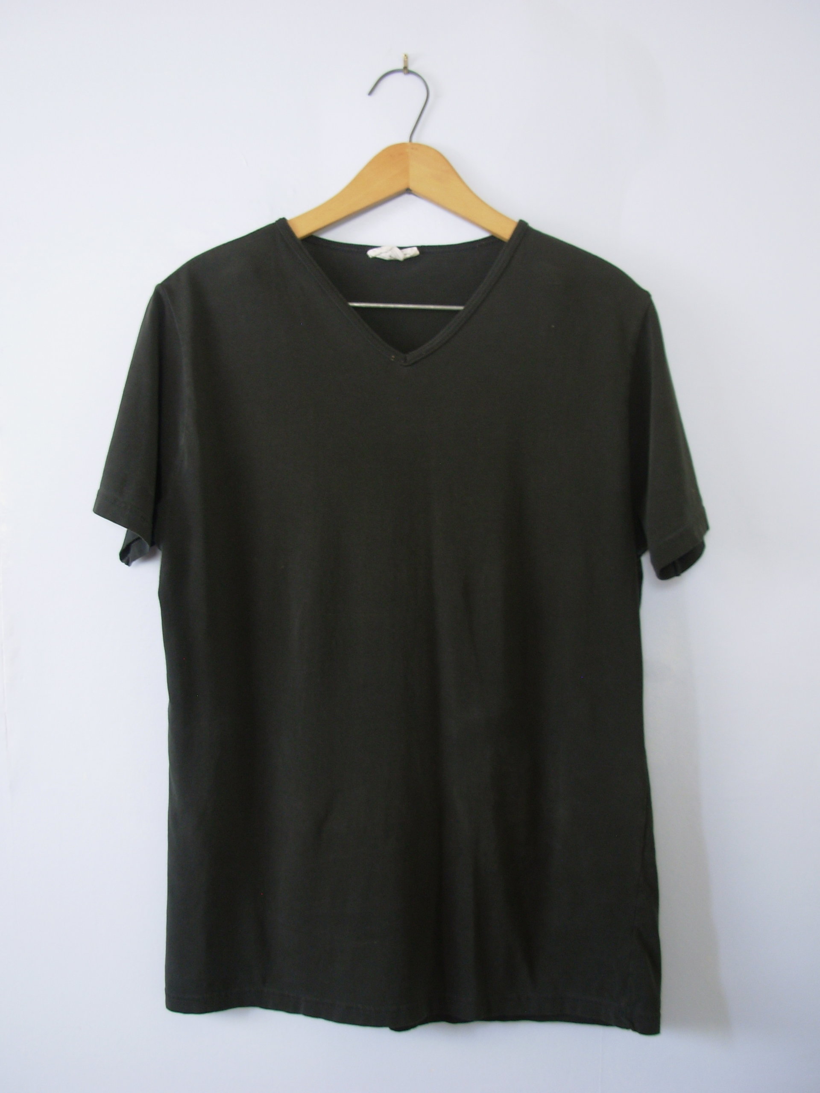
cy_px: 546
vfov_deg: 49.0
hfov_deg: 37.7
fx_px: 1200
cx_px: 410
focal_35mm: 38
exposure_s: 1/8.5
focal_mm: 6.3
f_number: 2.9
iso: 50
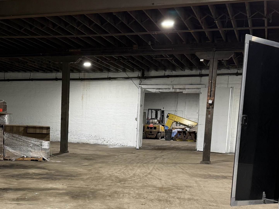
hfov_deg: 37.1
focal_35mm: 51
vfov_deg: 28.1
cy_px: 162
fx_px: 411
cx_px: 93
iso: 160
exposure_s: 1/120
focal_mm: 6.76
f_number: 1.78
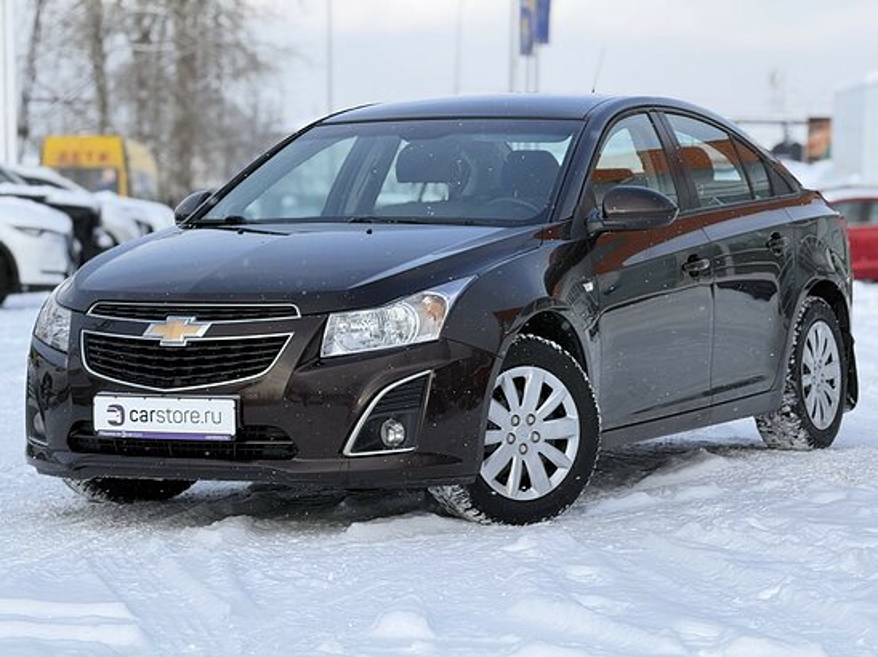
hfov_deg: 16.4
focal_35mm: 120
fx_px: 3041
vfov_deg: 12.3
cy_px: 328
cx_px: 439
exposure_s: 1/453
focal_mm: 15.66
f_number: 2.8
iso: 64
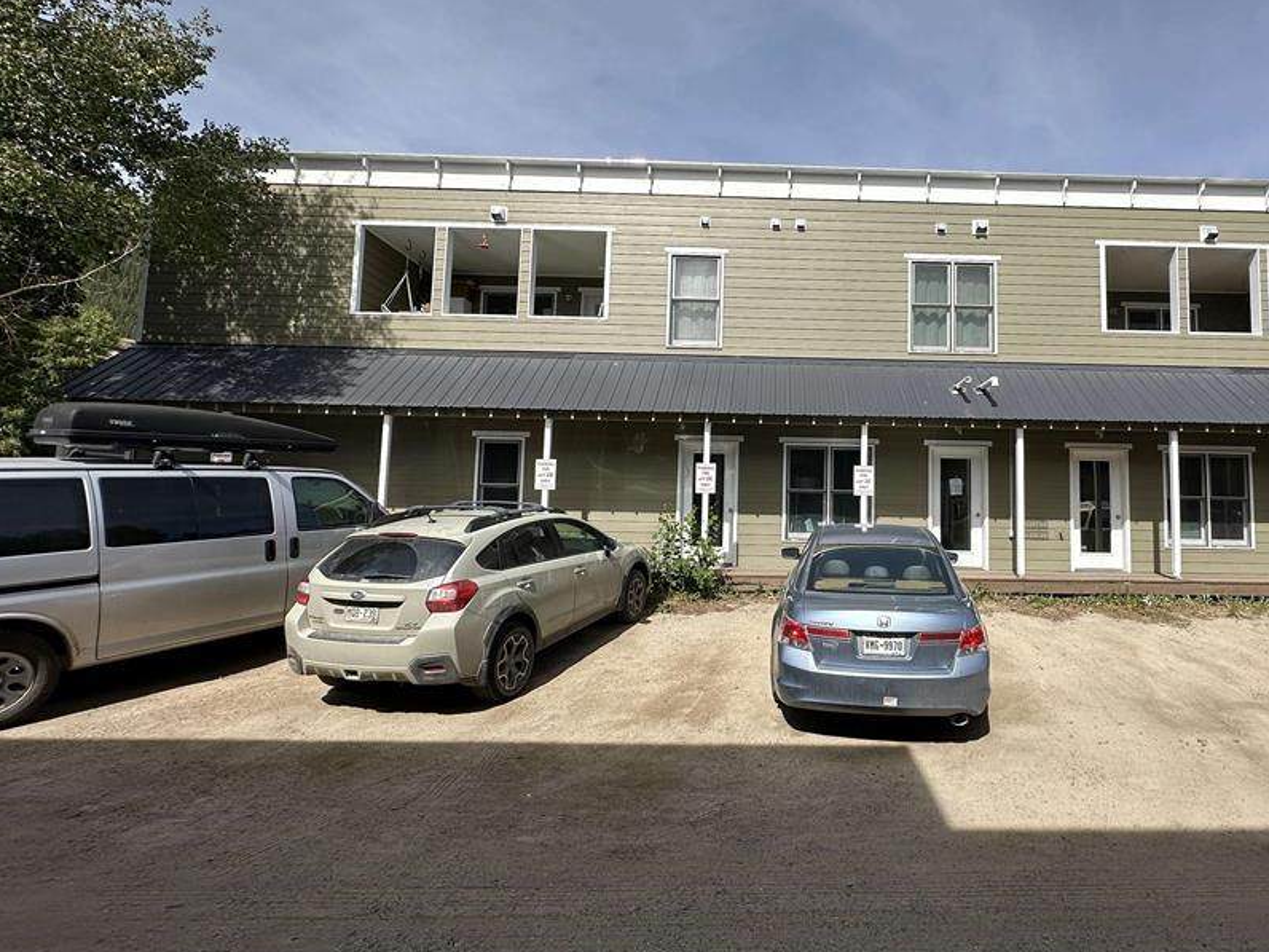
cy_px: 454
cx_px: 788
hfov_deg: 86.2
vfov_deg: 71.6
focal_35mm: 18
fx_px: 660
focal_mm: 2.22
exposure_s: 1/2092
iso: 40
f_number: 2.2
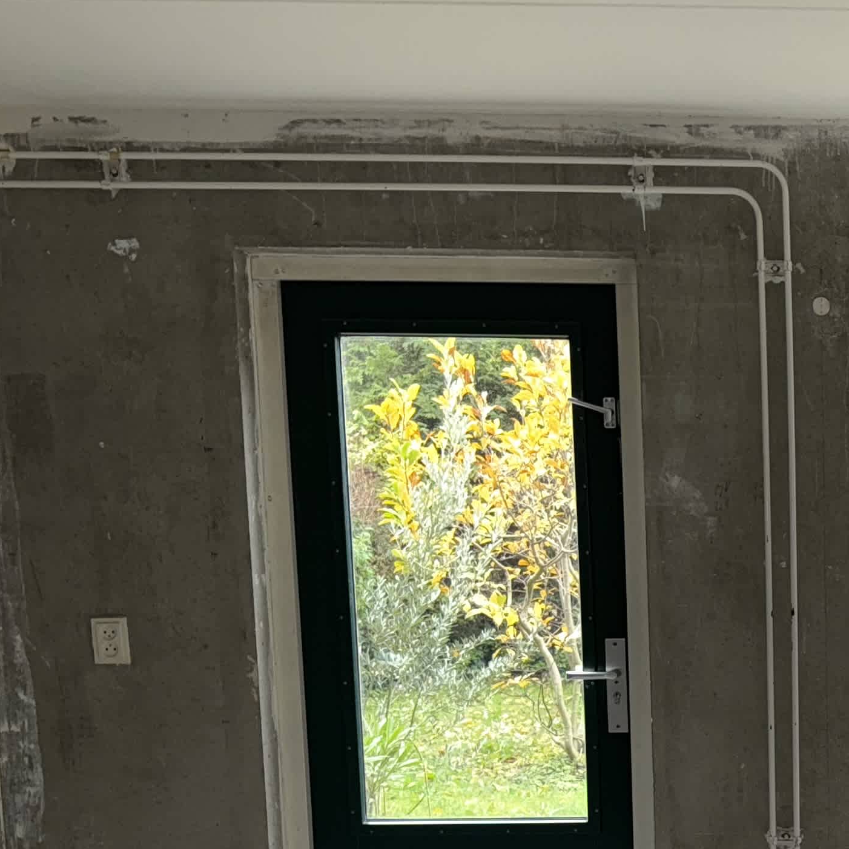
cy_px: 748
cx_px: 976
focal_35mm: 61
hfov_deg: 25.7
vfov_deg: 27.3
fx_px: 1693
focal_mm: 6.8
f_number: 1.8
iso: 100
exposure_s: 1/36
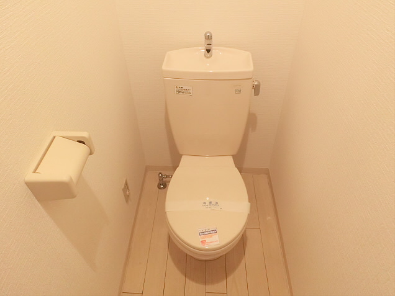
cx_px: 198
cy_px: 148
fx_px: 285
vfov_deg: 54.9
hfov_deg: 69.4
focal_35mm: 25
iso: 640
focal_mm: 4.5
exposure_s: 1/25
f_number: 3.5
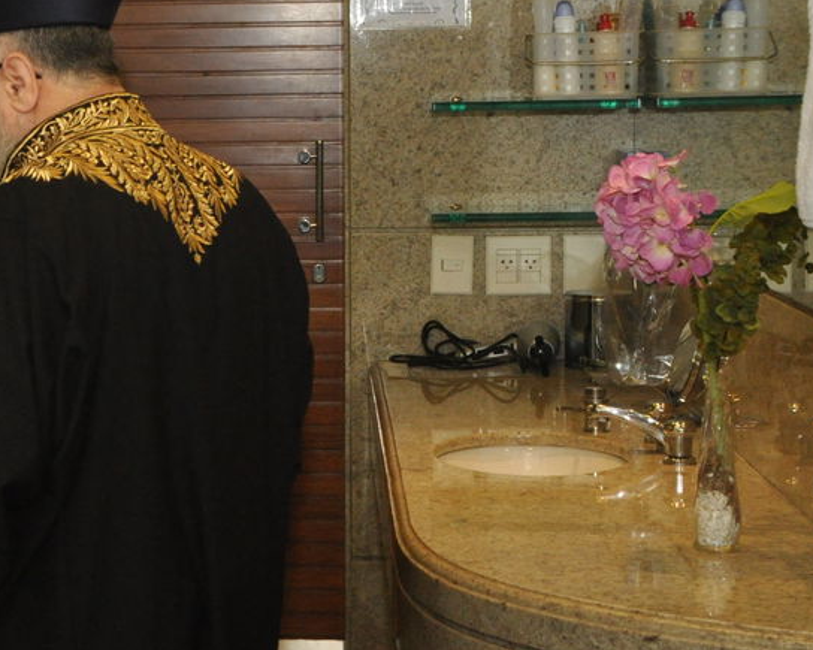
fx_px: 2261
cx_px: 36
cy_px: 285
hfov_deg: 19.9
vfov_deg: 16.4
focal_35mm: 94
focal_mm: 26
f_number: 11
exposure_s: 1/60
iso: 1250
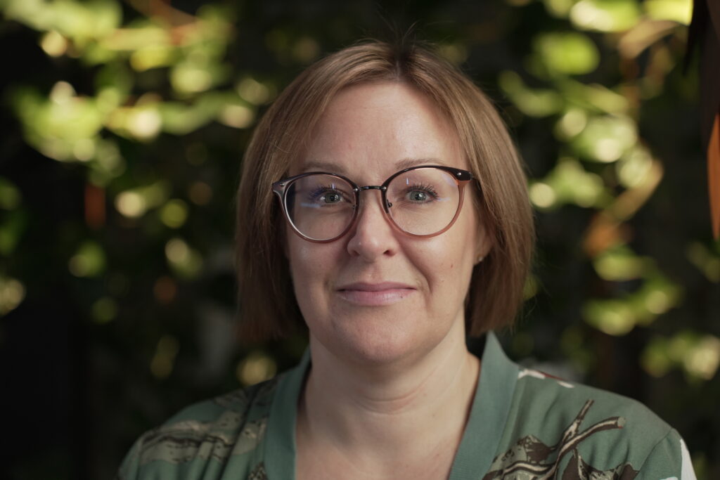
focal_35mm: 71
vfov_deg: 19.2
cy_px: 240
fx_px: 1420
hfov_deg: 28.4
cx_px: 360
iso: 800
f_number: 2.8
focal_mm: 71
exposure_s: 1/200
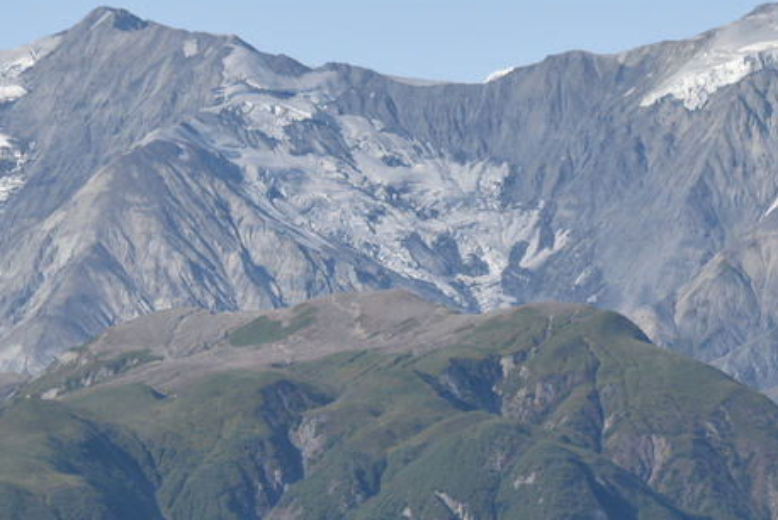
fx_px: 7374
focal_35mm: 341
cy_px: 457
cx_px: 258
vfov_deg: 4.0
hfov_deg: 6.0
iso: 100
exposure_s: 1/320
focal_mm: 122
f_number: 9
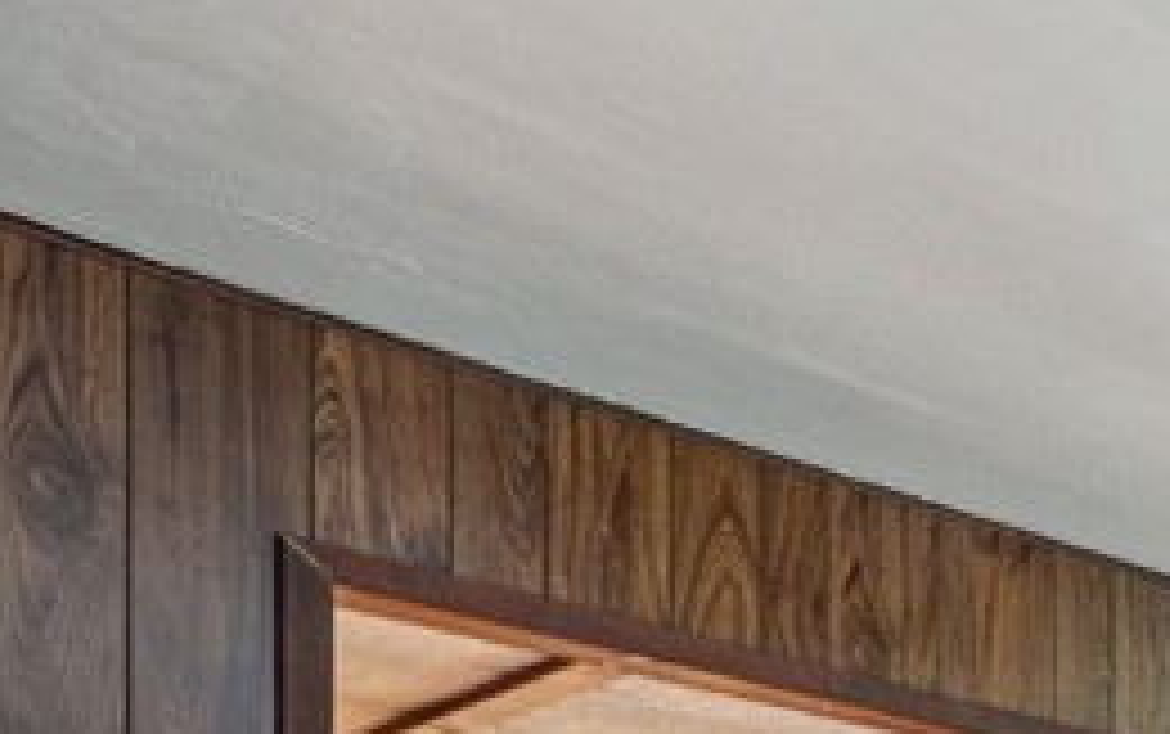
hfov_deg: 21.9
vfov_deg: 19.5
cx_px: 2144
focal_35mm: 51
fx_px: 1628
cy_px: 1295
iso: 400
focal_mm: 12
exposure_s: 1/2.5
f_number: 9
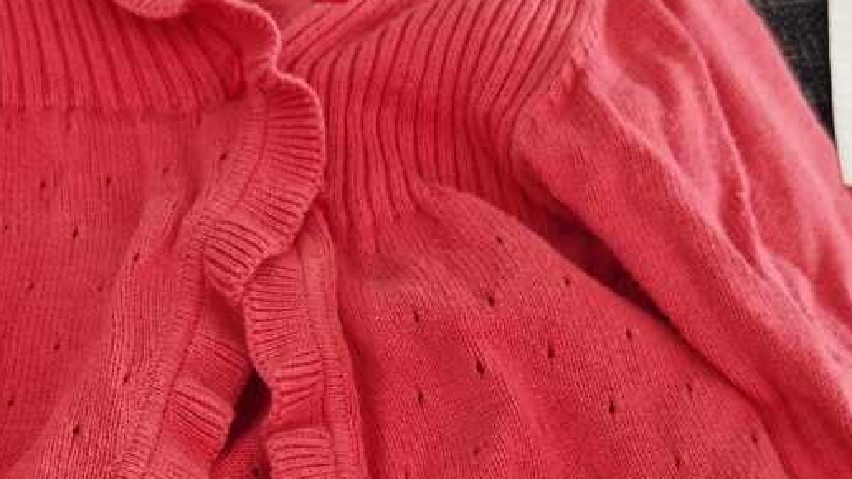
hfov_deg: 30.9
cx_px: 329
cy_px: 433
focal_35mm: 68
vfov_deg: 17.5
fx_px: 1536
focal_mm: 5.4
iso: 80
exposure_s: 1/100
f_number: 1.8
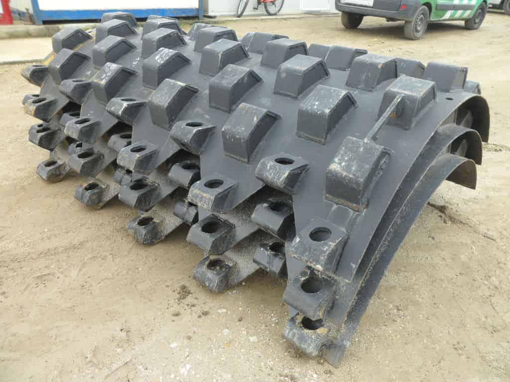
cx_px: 255
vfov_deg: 51.4
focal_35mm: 27
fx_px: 398
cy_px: 191
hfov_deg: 65.3
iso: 80
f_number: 3.5
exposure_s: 1/90
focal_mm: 4.9
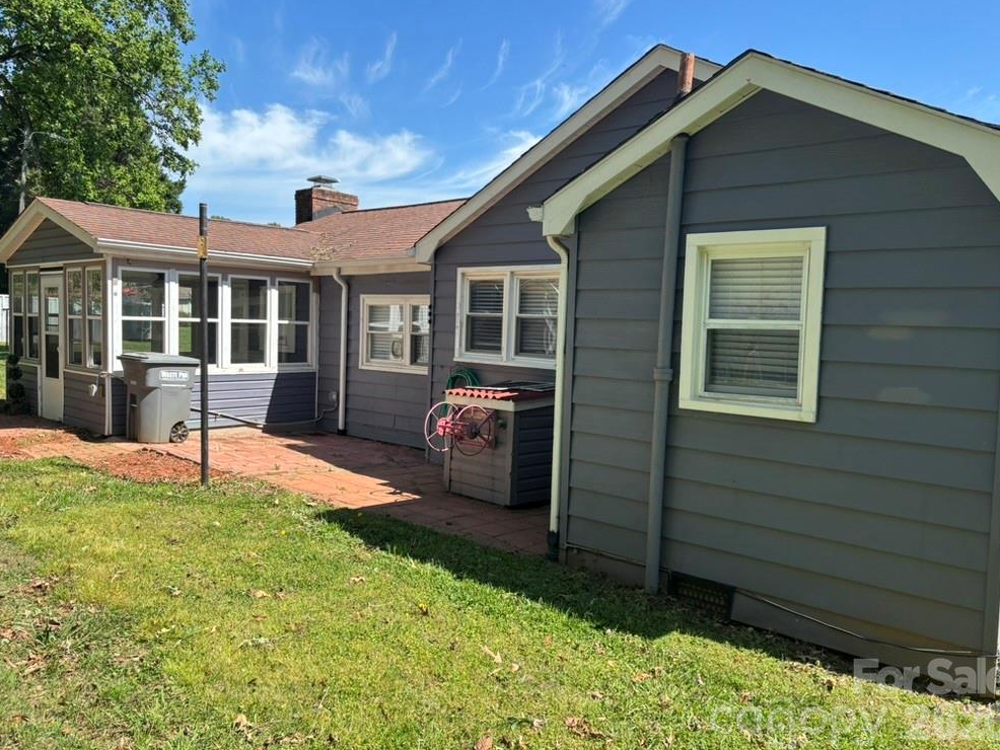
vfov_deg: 51.4
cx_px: 496
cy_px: 369
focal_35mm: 27
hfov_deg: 65.3
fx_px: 780
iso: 50
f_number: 1.6
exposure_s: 1/1418
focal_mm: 5.96
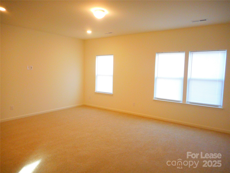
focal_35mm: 25
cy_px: 86
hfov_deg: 69.4
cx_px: 115
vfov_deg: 54.9
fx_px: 166
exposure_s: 1/30
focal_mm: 4.5
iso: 400
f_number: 3.7
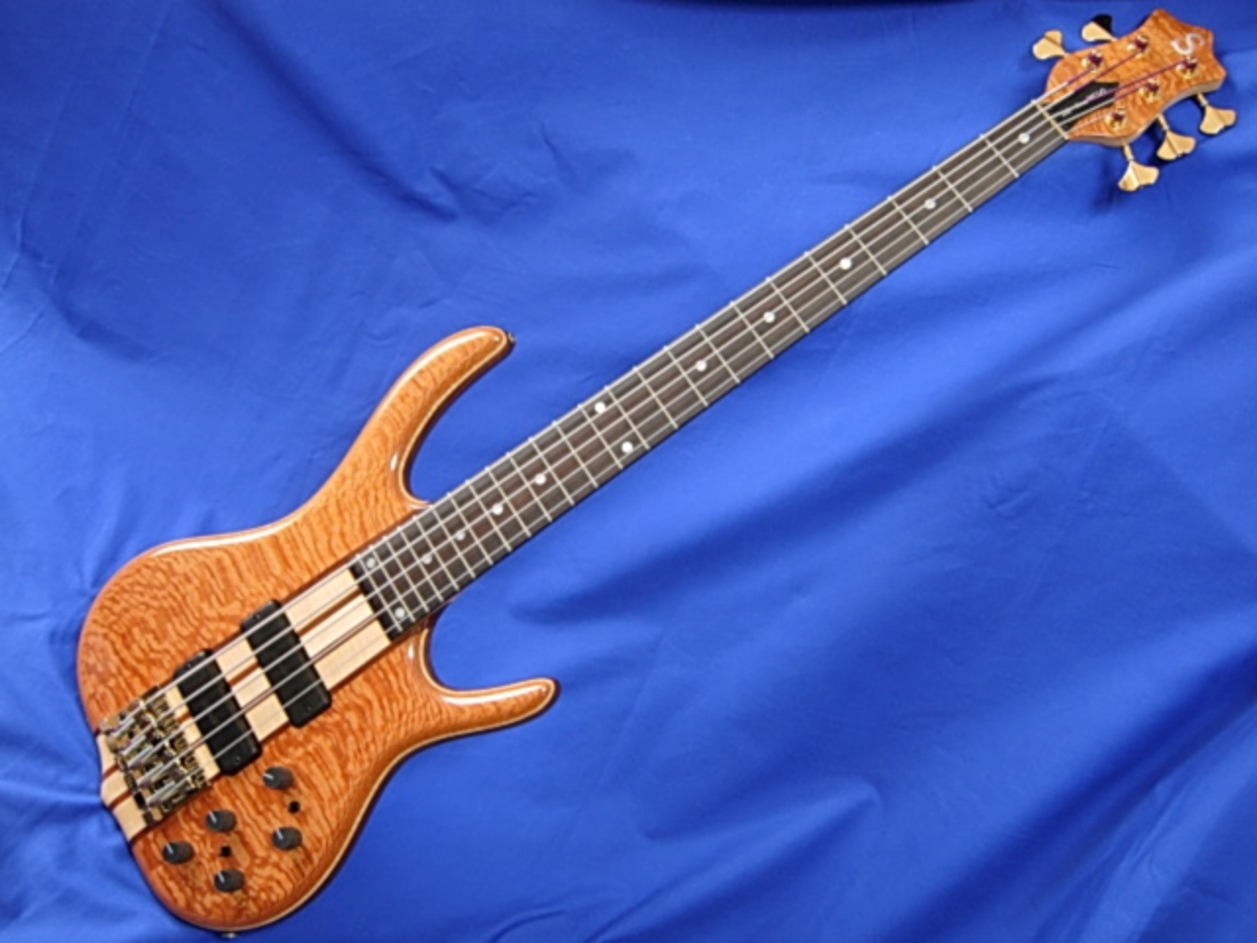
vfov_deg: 39.7
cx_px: 628
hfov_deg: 51.4
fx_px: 1307
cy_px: 472
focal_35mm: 36
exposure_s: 1/4
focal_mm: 7.5
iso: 50
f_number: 2.7
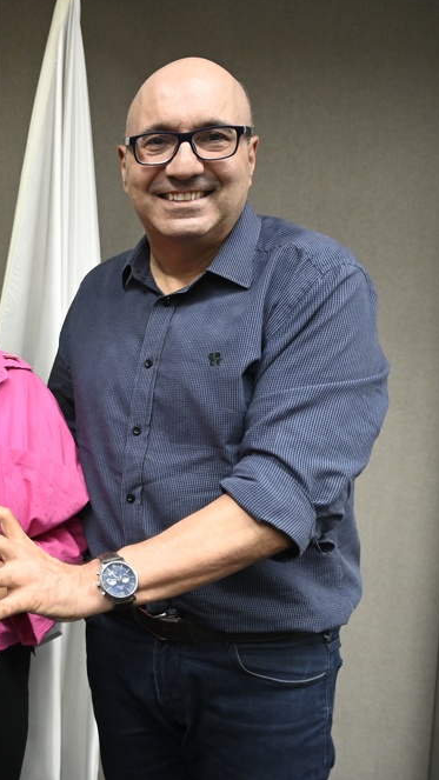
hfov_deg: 28.5
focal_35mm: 35
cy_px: 387
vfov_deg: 56.6
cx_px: -111
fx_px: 724
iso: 2500
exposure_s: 1/320
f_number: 2.8
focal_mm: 22
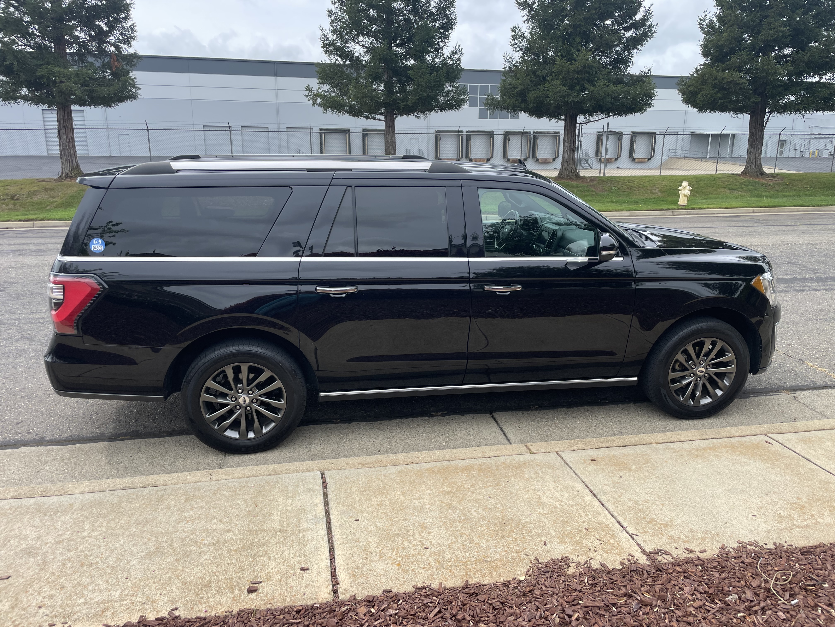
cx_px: 418
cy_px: 314
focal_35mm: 26
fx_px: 627
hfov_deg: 67.3
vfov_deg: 53.1
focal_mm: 4.2
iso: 32
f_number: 1.6
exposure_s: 1/1366
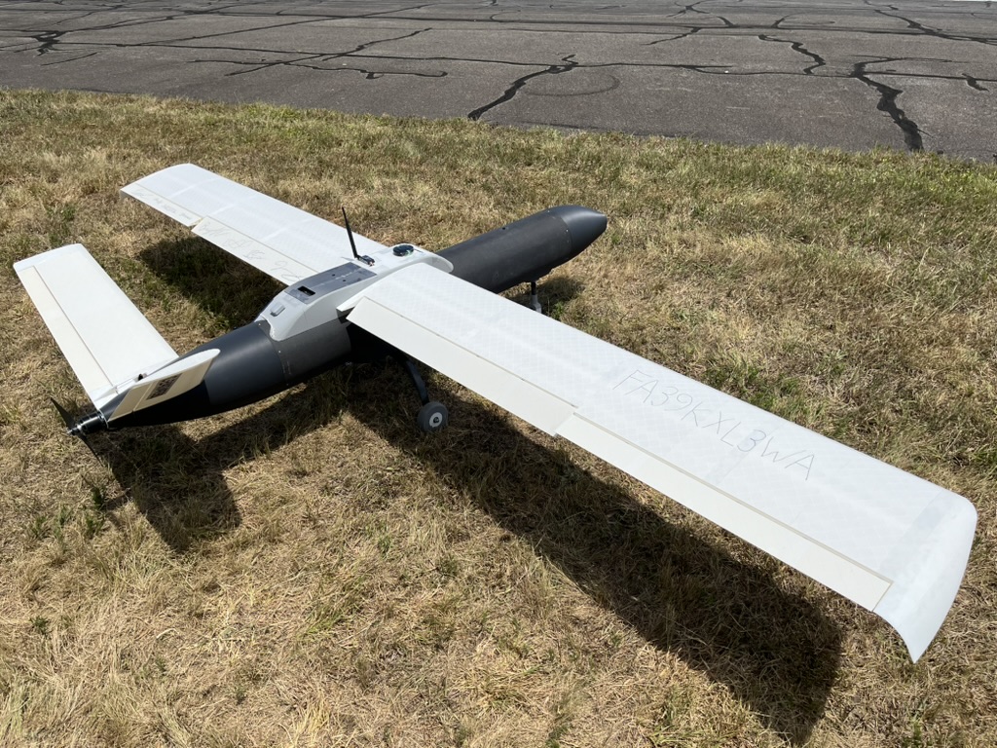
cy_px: 374
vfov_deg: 53.1
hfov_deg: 67.3
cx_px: 498
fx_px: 749
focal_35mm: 26
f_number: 1.6
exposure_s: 1/7353
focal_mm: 5.1
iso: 50
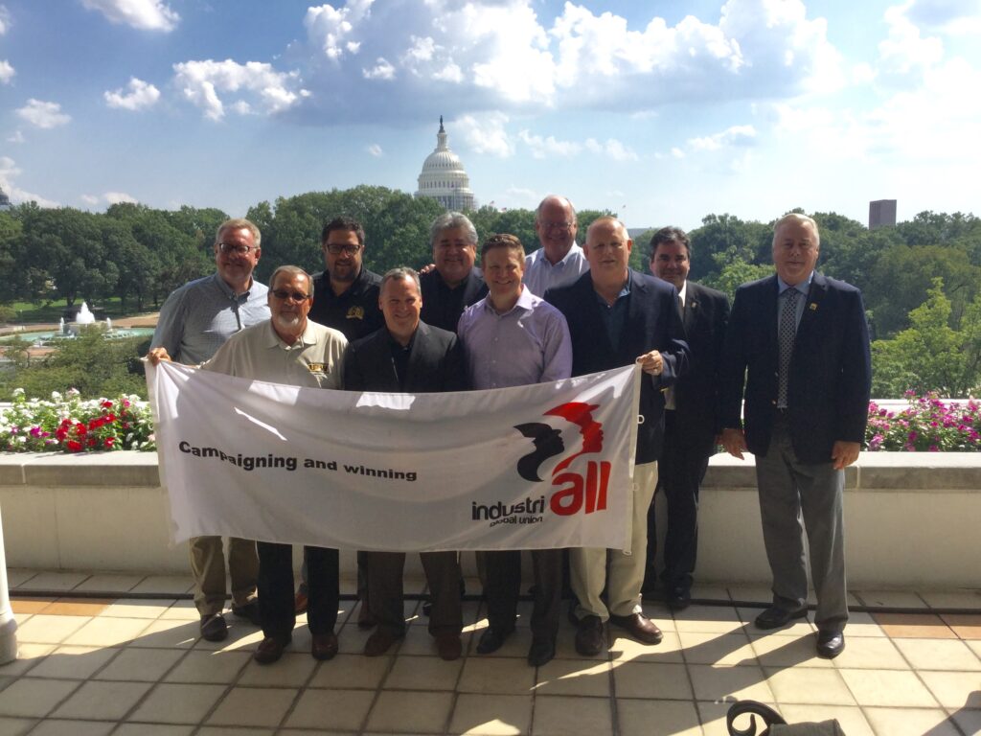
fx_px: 879
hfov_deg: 58.4
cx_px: 490
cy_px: 368
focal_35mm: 31
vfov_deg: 45.4
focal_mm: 3.3
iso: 25
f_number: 2.4
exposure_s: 1/1335
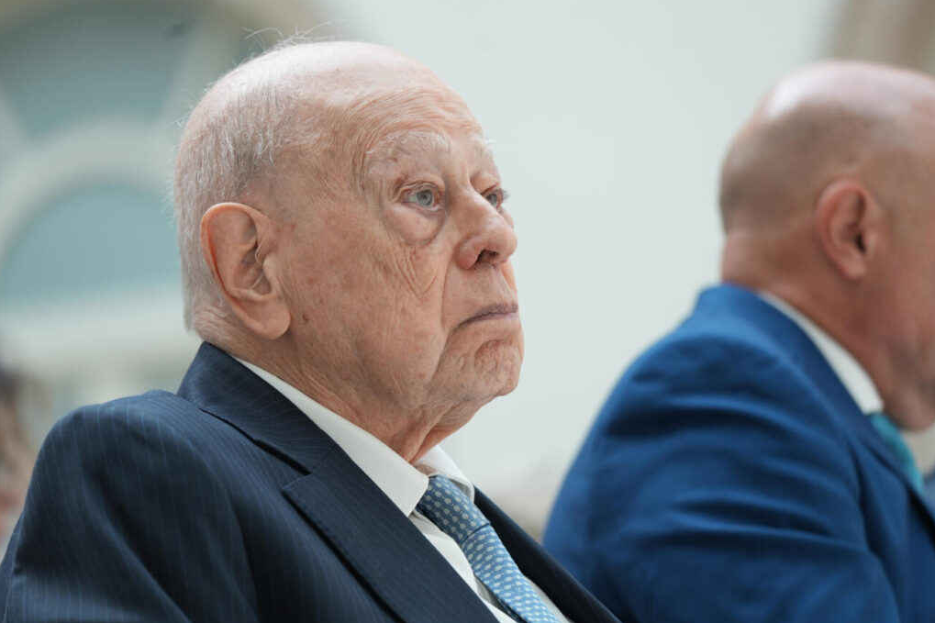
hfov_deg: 10.2
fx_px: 5219
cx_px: 467
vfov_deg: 6.8
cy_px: 311
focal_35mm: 201
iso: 400
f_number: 4
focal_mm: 200
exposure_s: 1/250
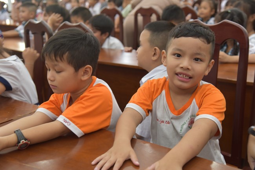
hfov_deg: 39.6
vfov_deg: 27.0
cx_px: 128
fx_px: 354
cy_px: 85
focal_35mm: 50
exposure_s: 1/60
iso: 1100
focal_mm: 50
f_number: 4
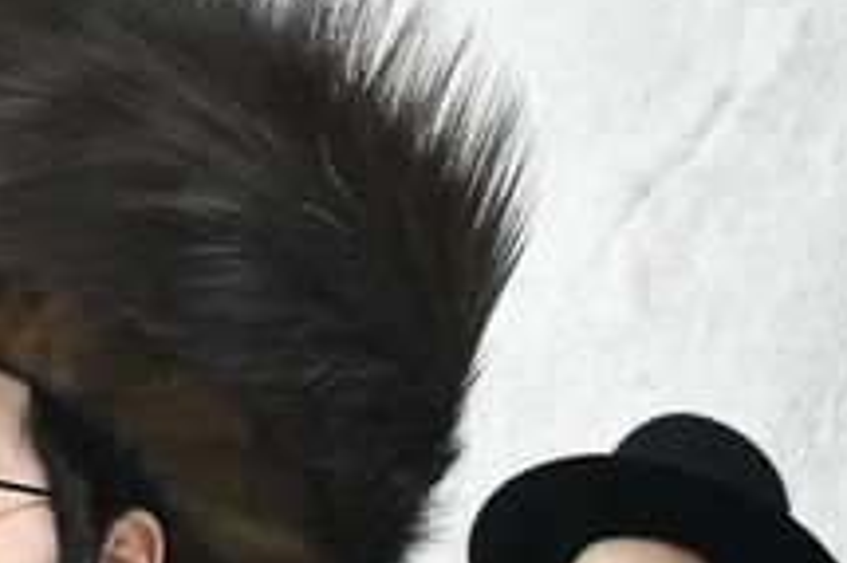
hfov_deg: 9.0
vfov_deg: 5.9
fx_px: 5360
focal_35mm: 228
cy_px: 931
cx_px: -28
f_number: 5.6
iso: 3200
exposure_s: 1/200
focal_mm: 35
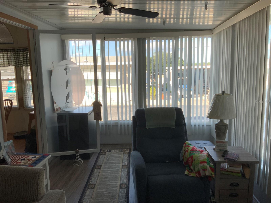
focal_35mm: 29
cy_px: 102
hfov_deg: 61.7
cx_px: 136
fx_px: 227
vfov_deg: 48.2
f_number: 1.8
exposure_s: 1/122
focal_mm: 3
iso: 20
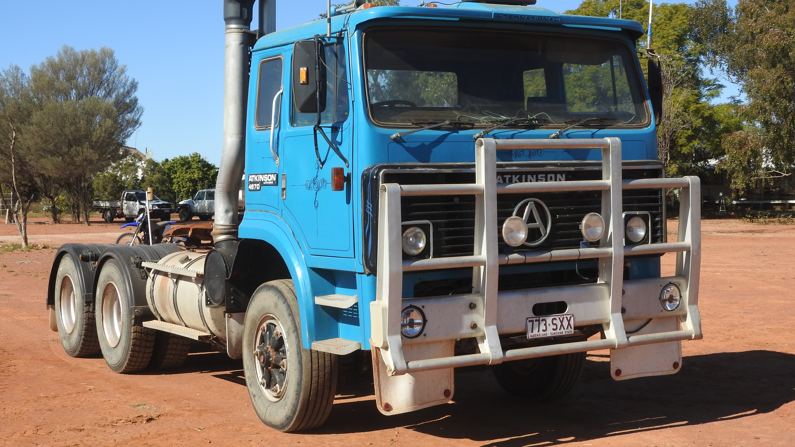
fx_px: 1265
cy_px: 224
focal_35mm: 60
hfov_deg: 34.9
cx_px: 397
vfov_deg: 20.1
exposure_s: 1/800
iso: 100
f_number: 4
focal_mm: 9.9
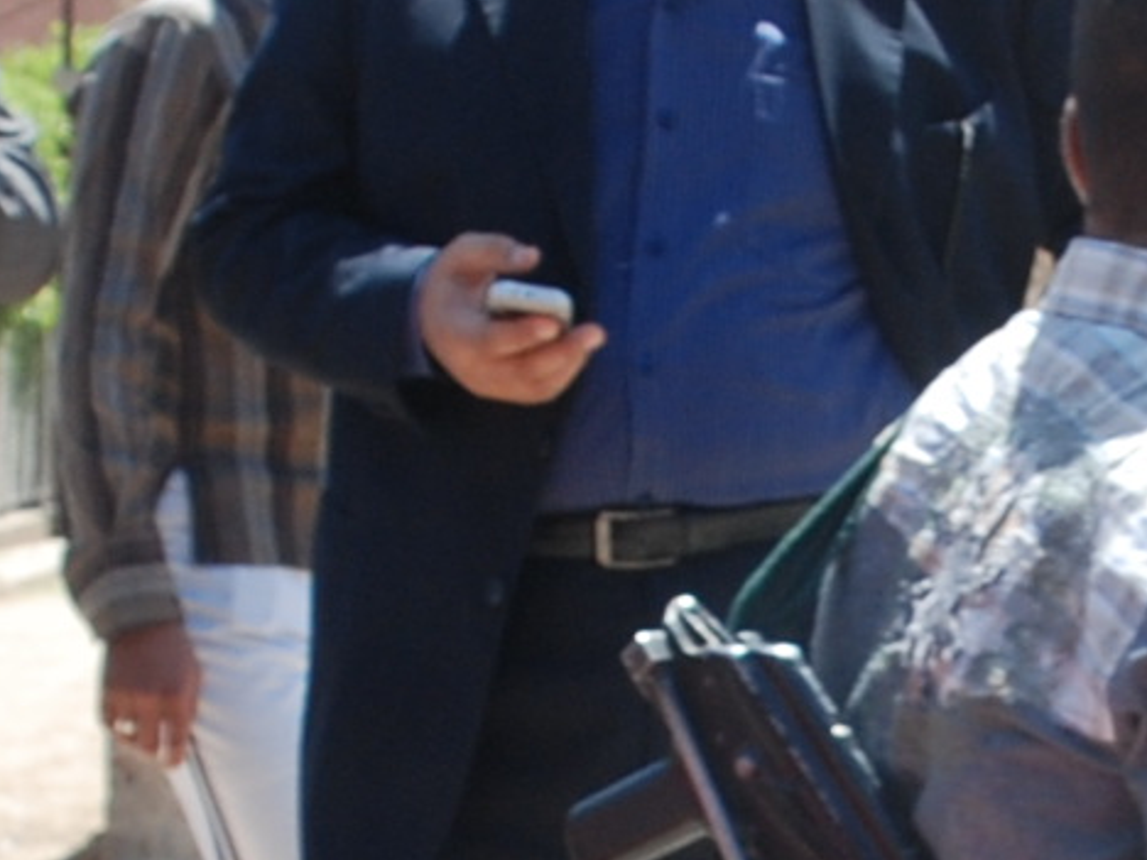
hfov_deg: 12.2
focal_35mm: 161
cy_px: 755
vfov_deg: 9.2
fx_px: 5335
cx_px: 980
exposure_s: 1/250
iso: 200
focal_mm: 18
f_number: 8
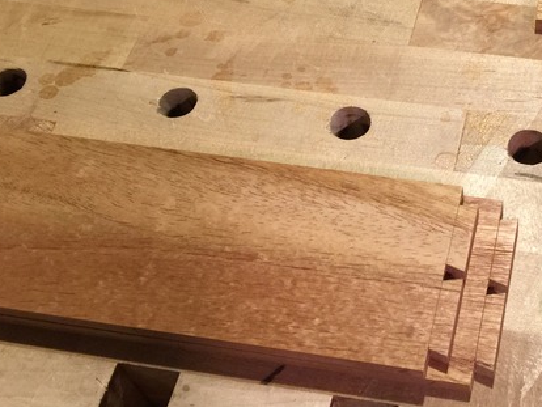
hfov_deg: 32.7
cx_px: 483
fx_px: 877
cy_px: 135
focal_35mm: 56
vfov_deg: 26.0
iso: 64
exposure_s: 1/15
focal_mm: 4.15
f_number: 2.2
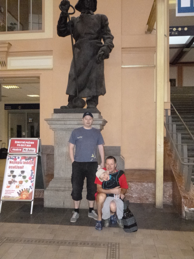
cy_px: 130
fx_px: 217
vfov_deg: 61.7
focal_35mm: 29
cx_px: 97
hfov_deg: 48.2
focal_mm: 5.2
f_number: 3.3
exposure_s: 1/60
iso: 1250
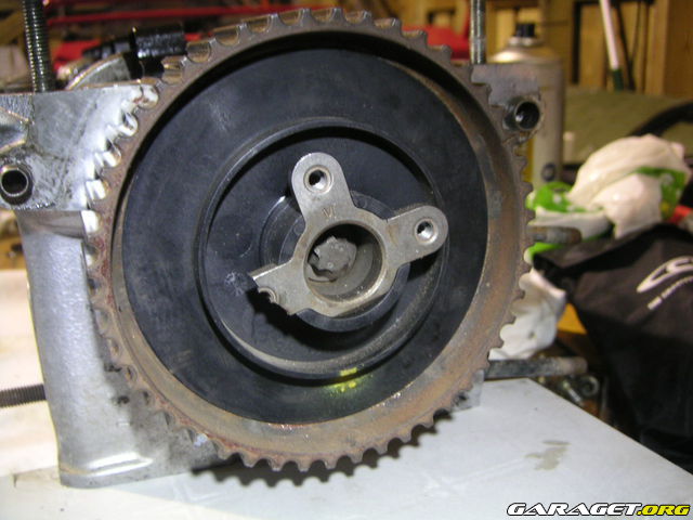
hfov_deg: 49.0
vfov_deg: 37.7
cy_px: 260
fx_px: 761
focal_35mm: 38
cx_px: 346
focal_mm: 6
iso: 100
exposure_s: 1/3
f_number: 2.8
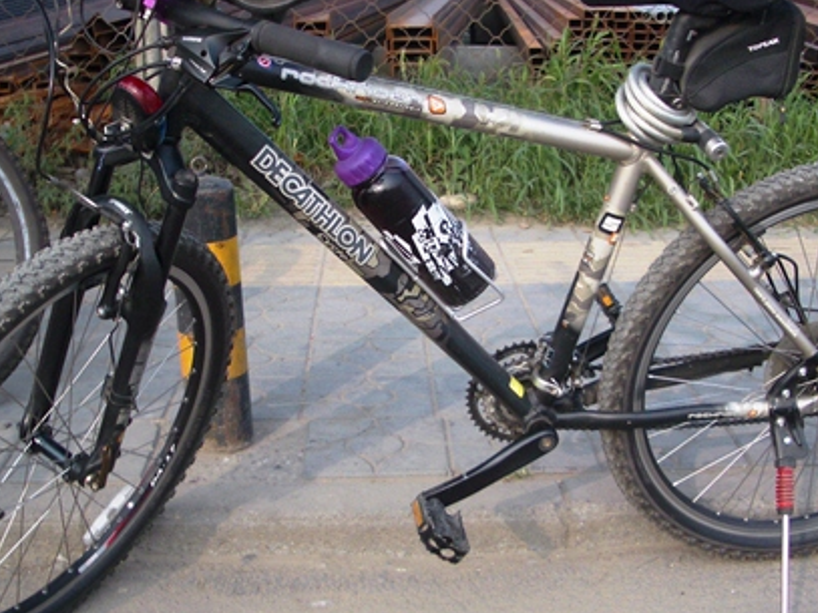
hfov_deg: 34.9
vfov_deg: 26.5
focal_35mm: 55
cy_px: 301
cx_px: 446
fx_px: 1299
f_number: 2.6
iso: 50
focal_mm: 5.8
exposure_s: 1/400
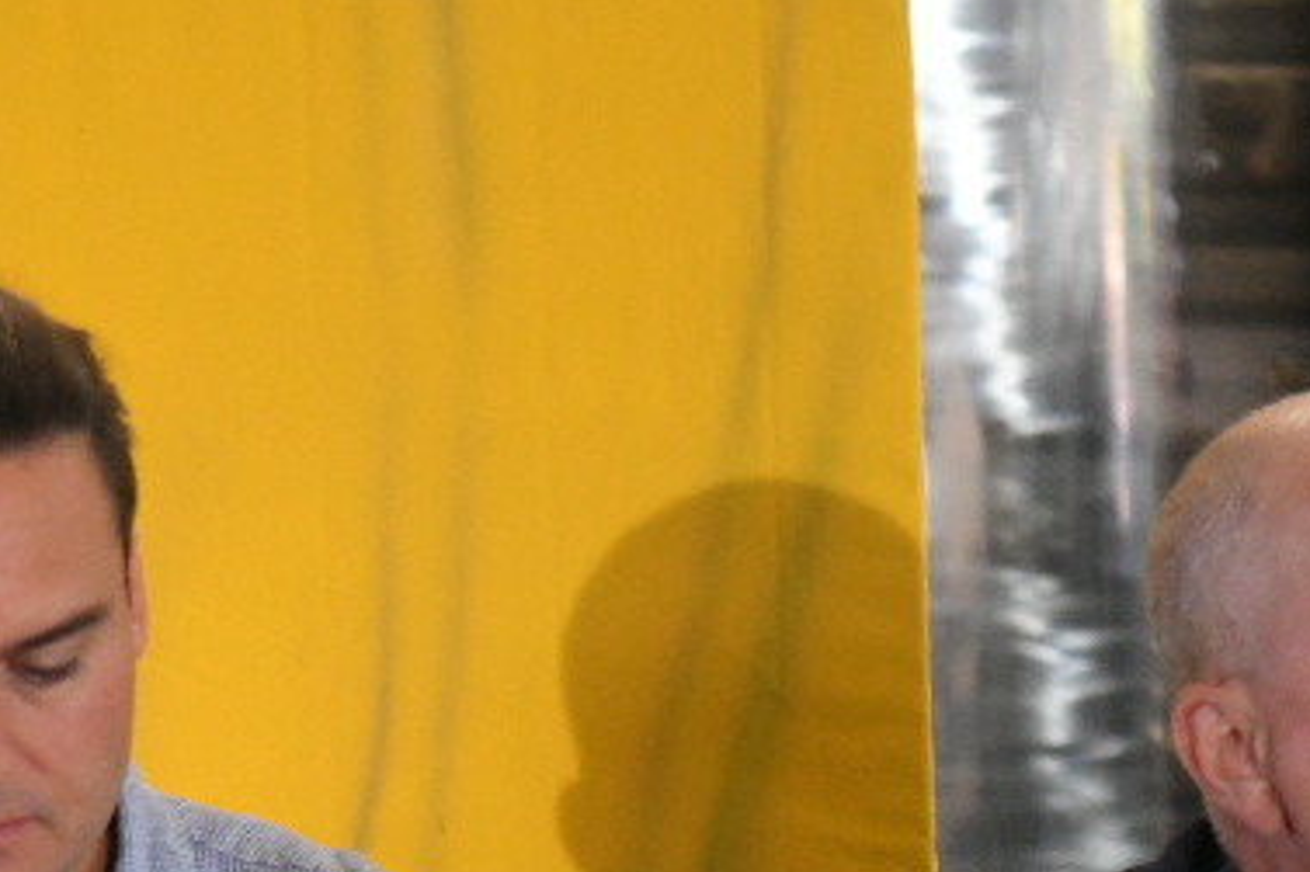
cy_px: 862
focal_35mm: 301
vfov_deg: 4.6
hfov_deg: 6.8
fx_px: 10948
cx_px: -80
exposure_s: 1/250
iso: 3200
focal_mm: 70
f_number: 2.8
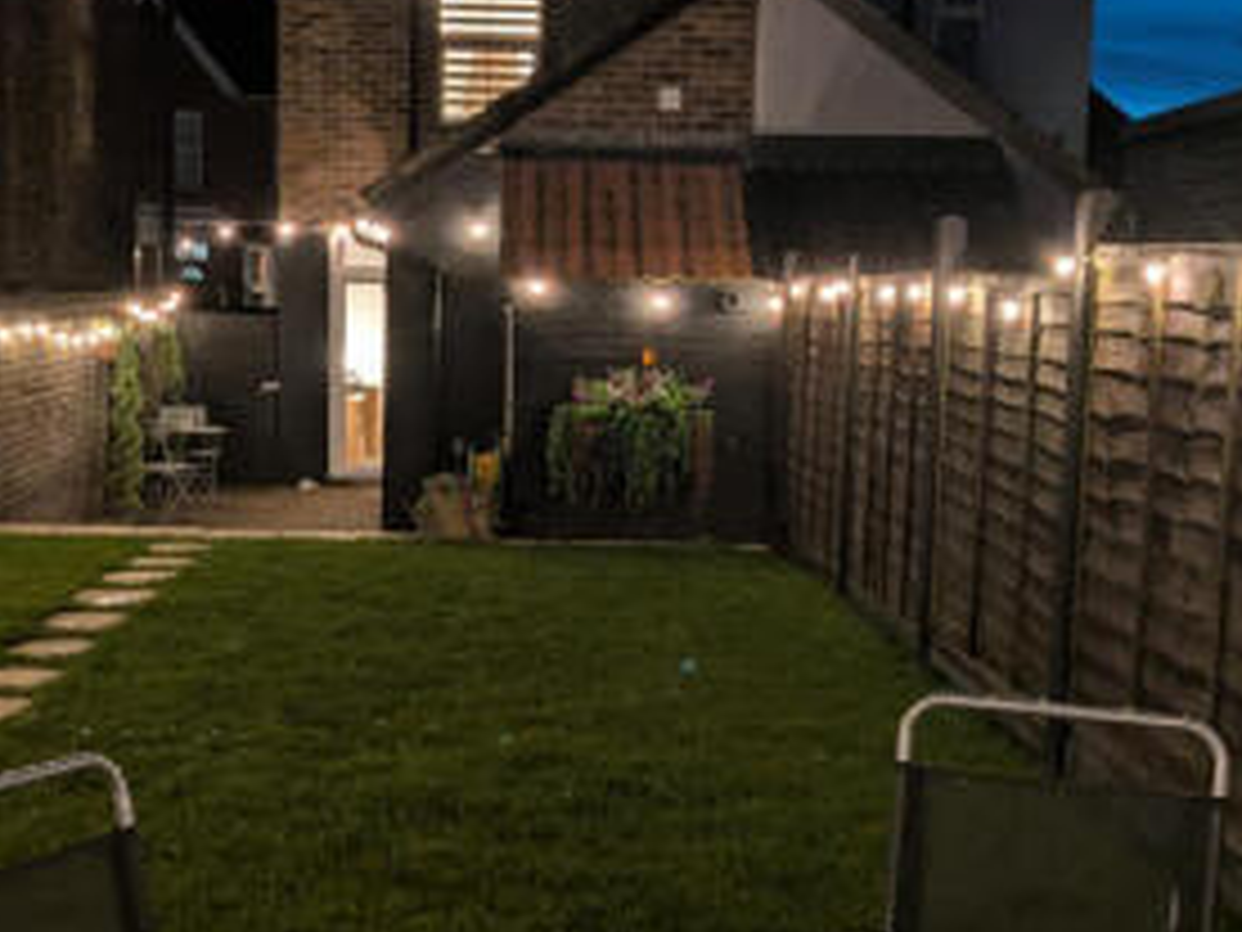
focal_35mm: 57
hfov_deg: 33.7
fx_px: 2045
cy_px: 520
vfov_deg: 25.6
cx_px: 515
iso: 179
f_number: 1.73
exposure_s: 1/10
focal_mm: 4.38
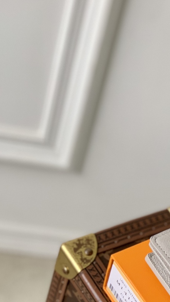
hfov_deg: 11.4
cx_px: 198
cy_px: 272
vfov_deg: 20.2
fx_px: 833
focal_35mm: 104
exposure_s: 1/115
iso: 125
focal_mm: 6
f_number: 2.4
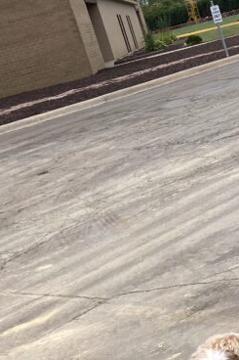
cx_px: 332
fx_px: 807
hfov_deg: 15.8
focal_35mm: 81
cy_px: 329
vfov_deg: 24.3
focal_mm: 3.99
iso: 20
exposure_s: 1/657
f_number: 1.8
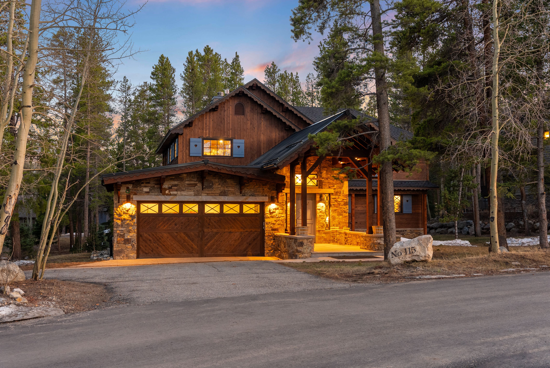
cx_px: 275
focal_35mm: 40
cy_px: 184
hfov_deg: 48.8
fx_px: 607
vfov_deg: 33.7
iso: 800
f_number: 6.3
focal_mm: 39.7
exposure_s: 1/1.25
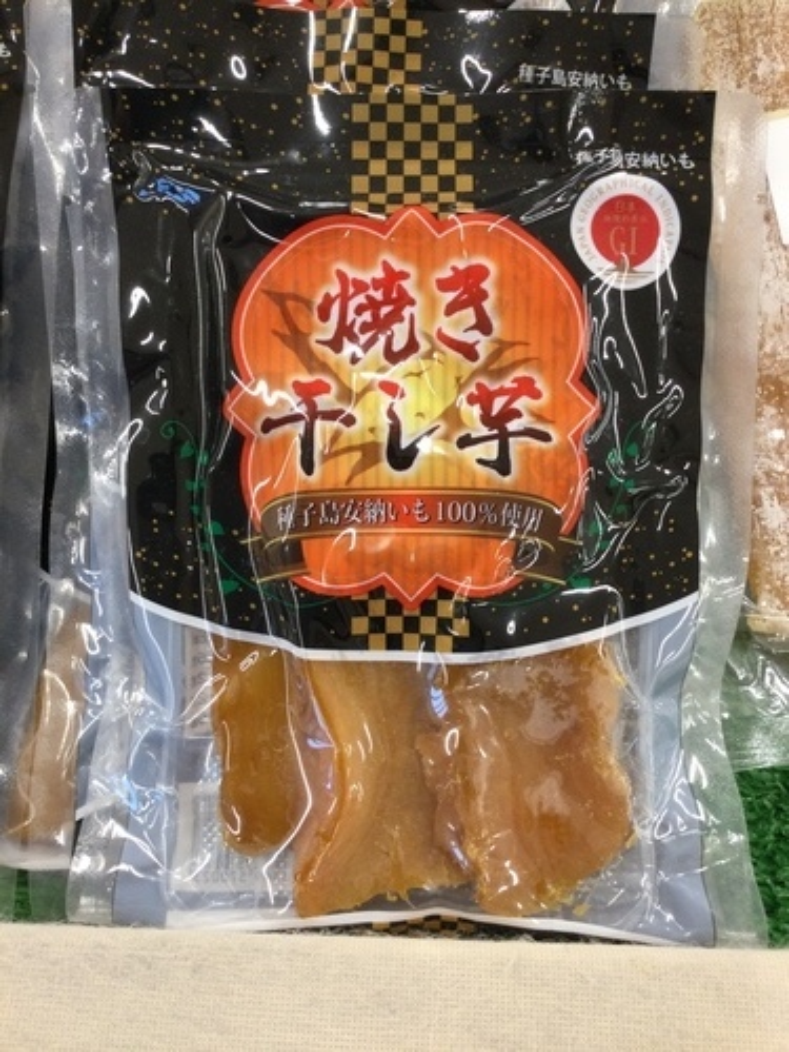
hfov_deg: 45.4
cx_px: 394
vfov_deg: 58.4
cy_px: 526
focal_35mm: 31
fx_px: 942
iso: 64
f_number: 2.4
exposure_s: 1/30
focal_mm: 3.3
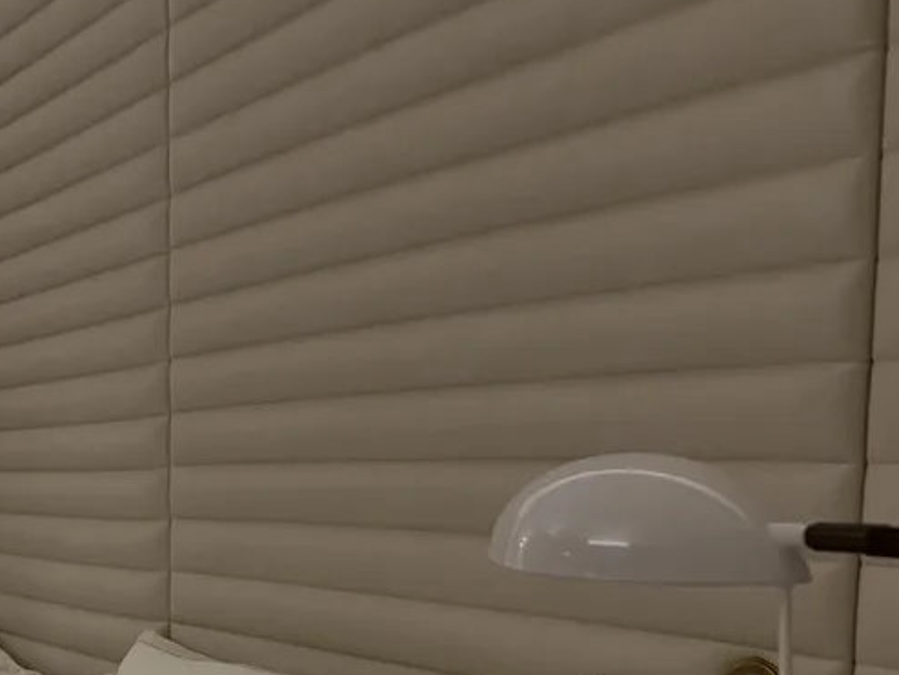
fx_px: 1377
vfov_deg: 26.6
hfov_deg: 33.0
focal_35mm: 53
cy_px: 604
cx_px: -7
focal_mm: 5.7
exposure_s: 1/40
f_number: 1.5
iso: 500
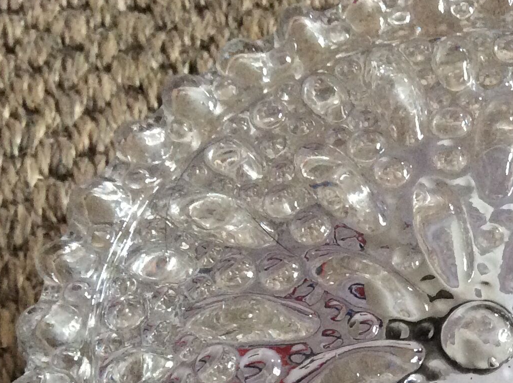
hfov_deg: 23.7
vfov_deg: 17.7
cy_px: 400
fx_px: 1199
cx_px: 436
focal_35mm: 81
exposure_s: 1/25
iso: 200
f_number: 2.4
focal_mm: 3.3
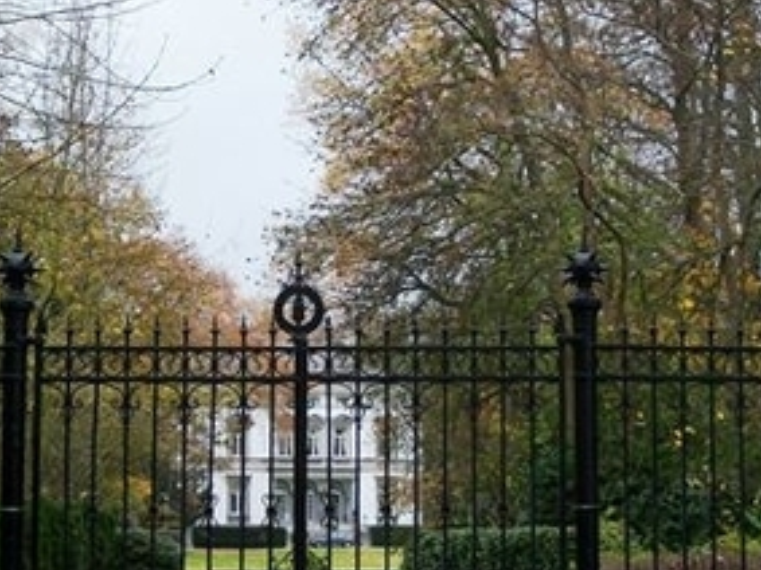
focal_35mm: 106
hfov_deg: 18.6
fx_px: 2329
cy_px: 298
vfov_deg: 14.0
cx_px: 360
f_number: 3.6
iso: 83
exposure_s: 1/80
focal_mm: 8.8
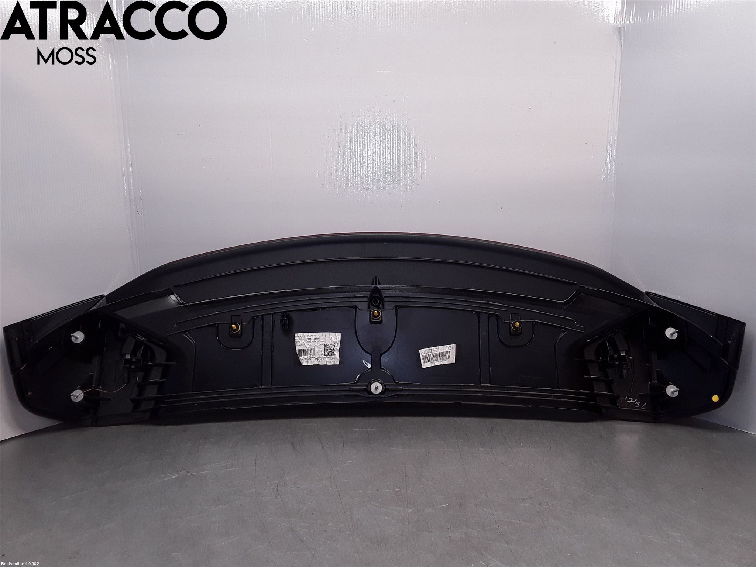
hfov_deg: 63.4
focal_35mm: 28
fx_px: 612
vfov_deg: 49.7
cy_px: 284
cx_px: 378
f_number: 1.9
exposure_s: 1/111
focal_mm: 2.91
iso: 40
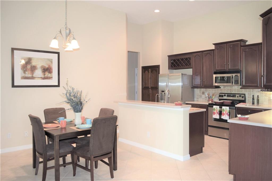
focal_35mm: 30
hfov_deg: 61.9
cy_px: 90
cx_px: 136
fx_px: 227
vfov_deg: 43.6
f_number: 3.5
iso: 400
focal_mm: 20
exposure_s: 1/60
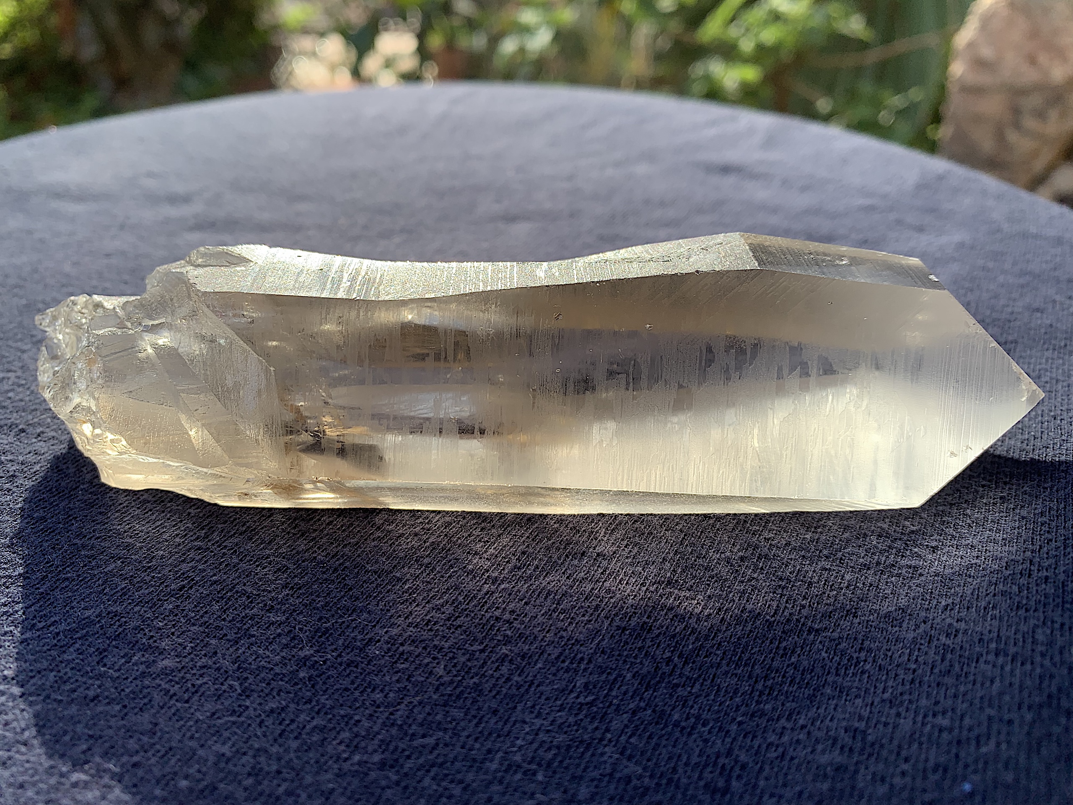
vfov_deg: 53.1
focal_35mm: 26
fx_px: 806
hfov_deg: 67.3
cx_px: 536
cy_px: 402
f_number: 1.8
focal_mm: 4.25
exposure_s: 1/265
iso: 25
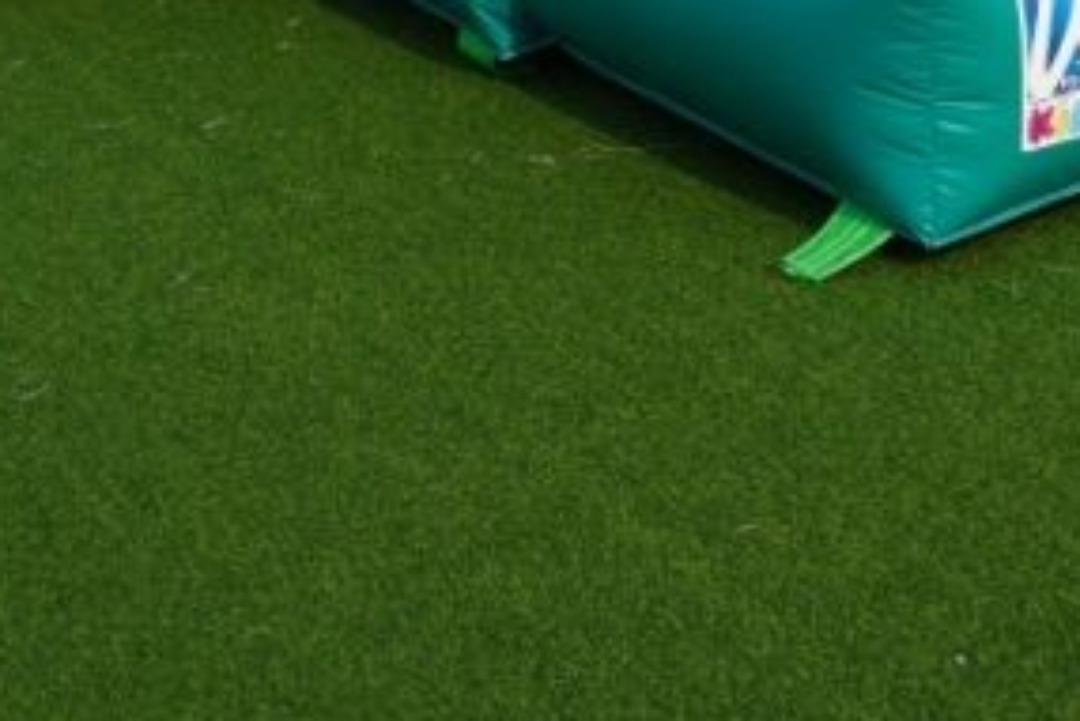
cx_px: 797
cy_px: -523
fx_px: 2581
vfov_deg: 14.3
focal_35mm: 86
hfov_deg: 23.4
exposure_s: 1/200
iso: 100
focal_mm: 16
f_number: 10
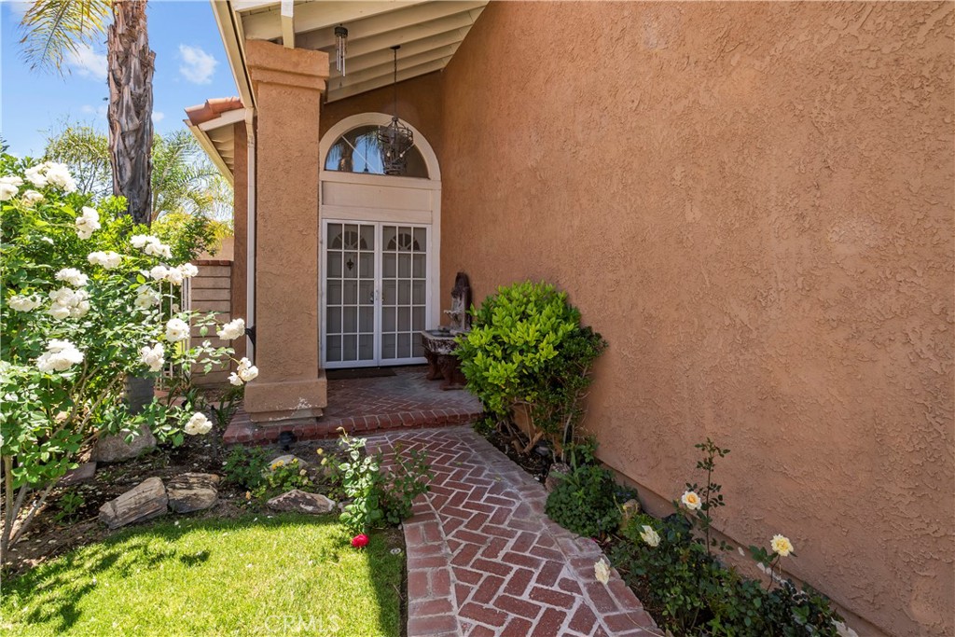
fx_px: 451
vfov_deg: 70.5
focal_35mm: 17
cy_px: 318
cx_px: 478
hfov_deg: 93.3
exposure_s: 1/80
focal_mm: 17
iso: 250
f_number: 11
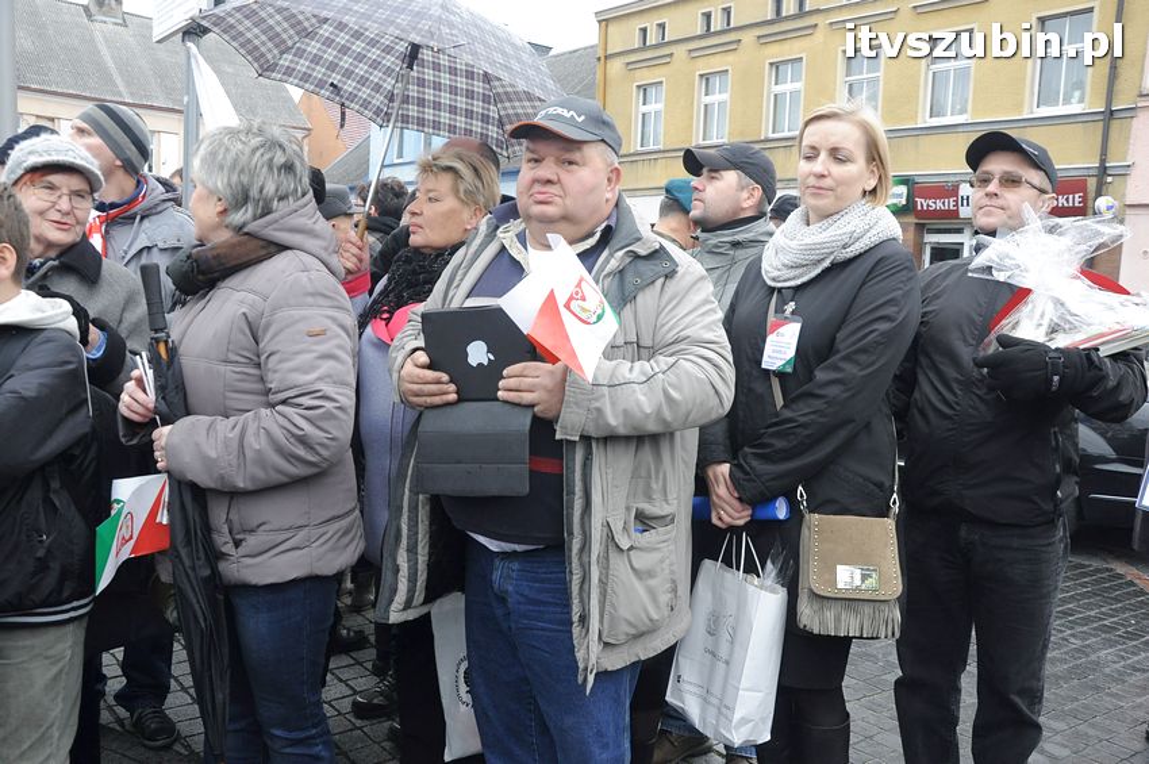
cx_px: 574
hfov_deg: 59.5
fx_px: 1004
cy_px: 382
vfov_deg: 41.6
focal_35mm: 32
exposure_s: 1/160
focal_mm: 21
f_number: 6.3
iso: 800
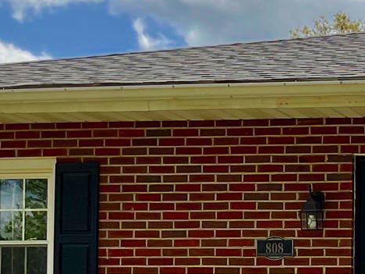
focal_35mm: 127
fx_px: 1339
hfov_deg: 14.5
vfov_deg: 11.4
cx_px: 537
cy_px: 331
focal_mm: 3
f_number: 1.8
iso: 16
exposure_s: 1/1675
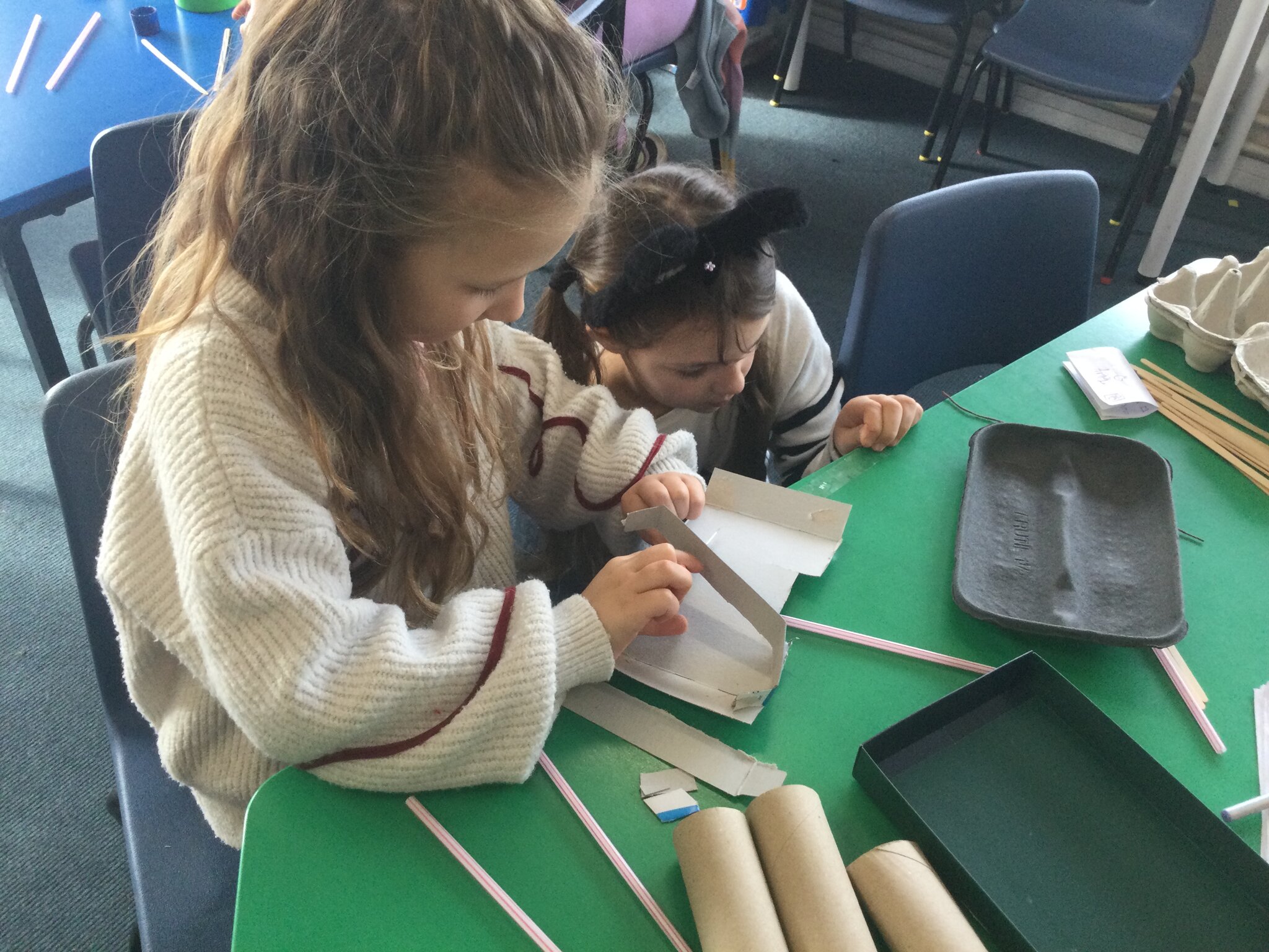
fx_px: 1136
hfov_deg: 58.4
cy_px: 476
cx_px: 634
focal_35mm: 31
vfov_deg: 45.4
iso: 50
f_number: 2.4
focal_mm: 3.3
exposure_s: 1/33
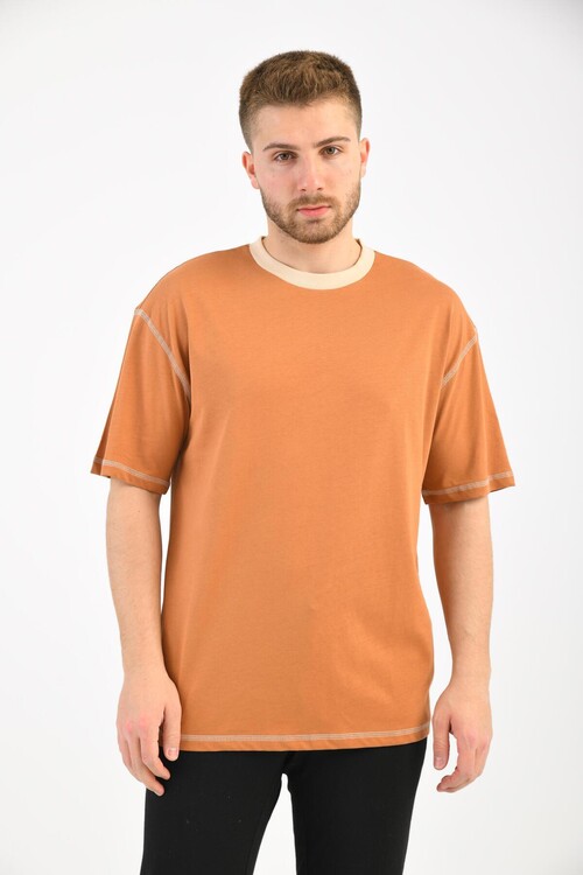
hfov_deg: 20.0
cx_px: 292
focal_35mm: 68
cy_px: 438
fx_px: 1652
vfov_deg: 29.7
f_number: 7.1
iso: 100
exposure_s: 1/160
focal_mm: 68
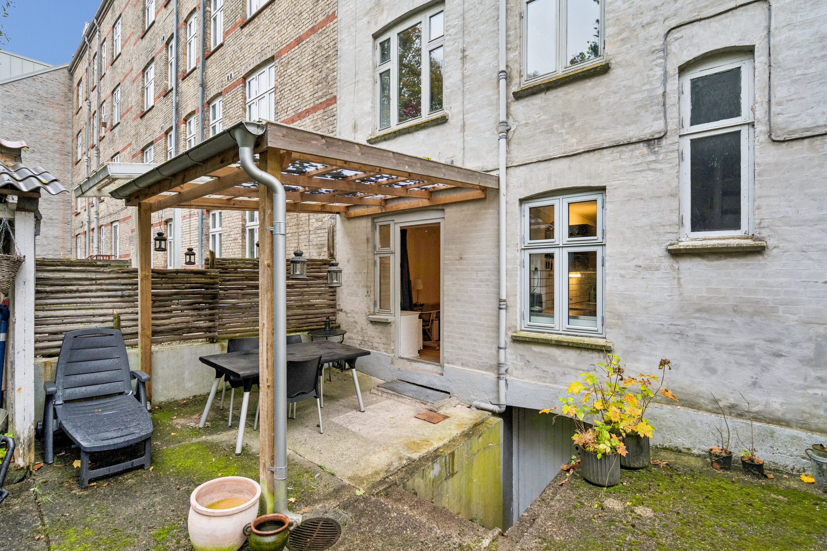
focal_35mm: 17
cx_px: 414
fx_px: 380
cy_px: 292
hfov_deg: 94.9
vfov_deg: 71.9
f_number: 6.3
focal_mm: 15.5
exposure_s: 1/200
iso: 1600
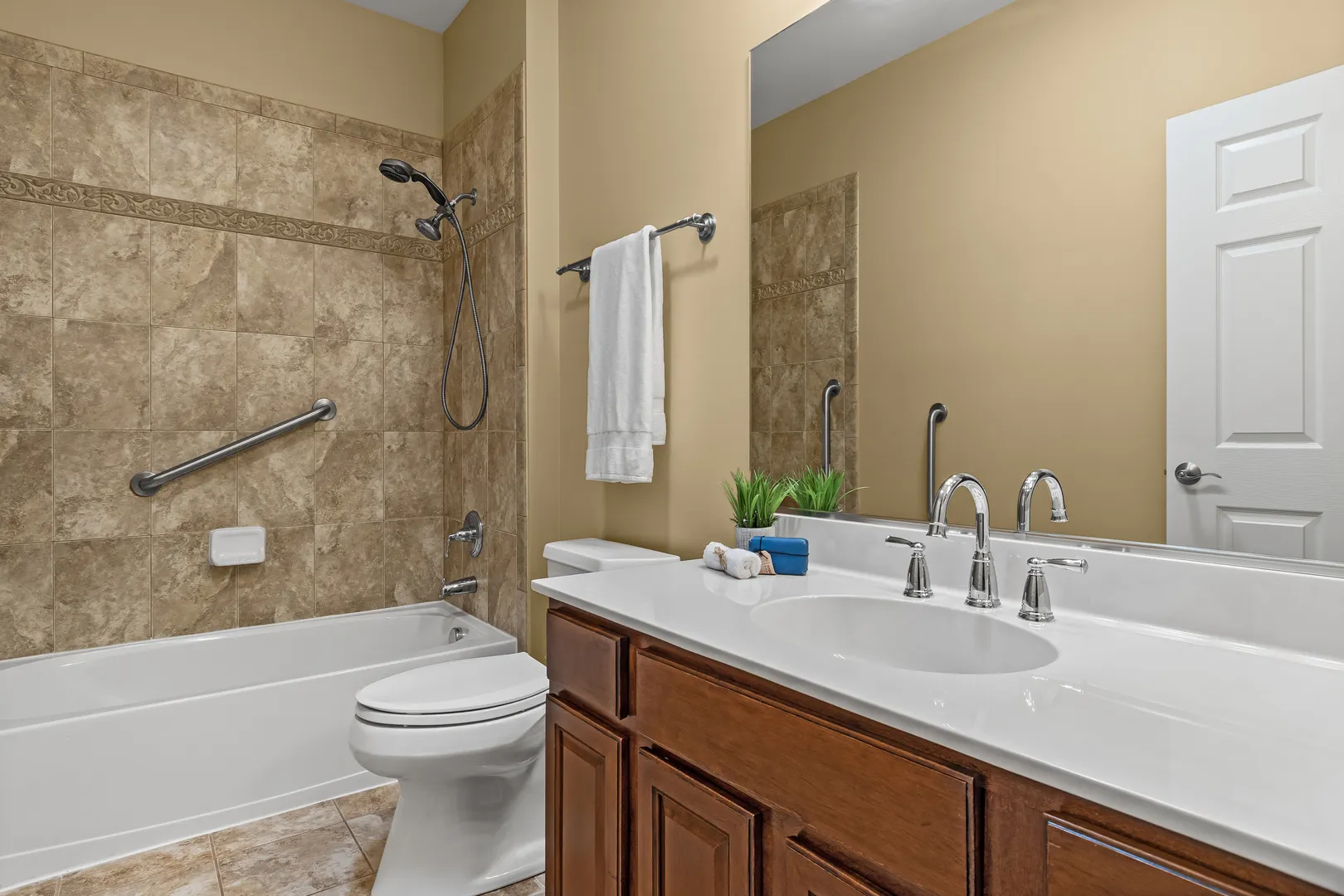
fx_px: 672
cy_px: 448
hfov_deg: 90.0
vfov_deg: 67.4
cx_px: 672
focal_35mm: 18
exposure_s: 1/8
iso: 320
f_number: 8
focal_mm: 12
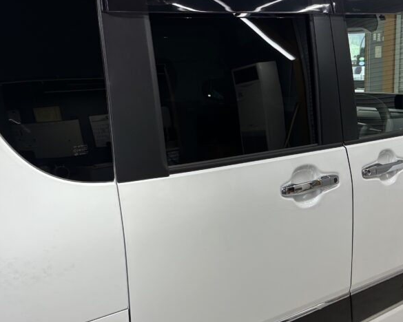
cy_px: 147
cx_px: 142
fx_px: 489
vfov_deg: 36.5
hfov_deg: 44.3
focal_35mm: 41
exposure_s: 1/176
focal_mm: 6.86
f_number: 1.78
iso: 64
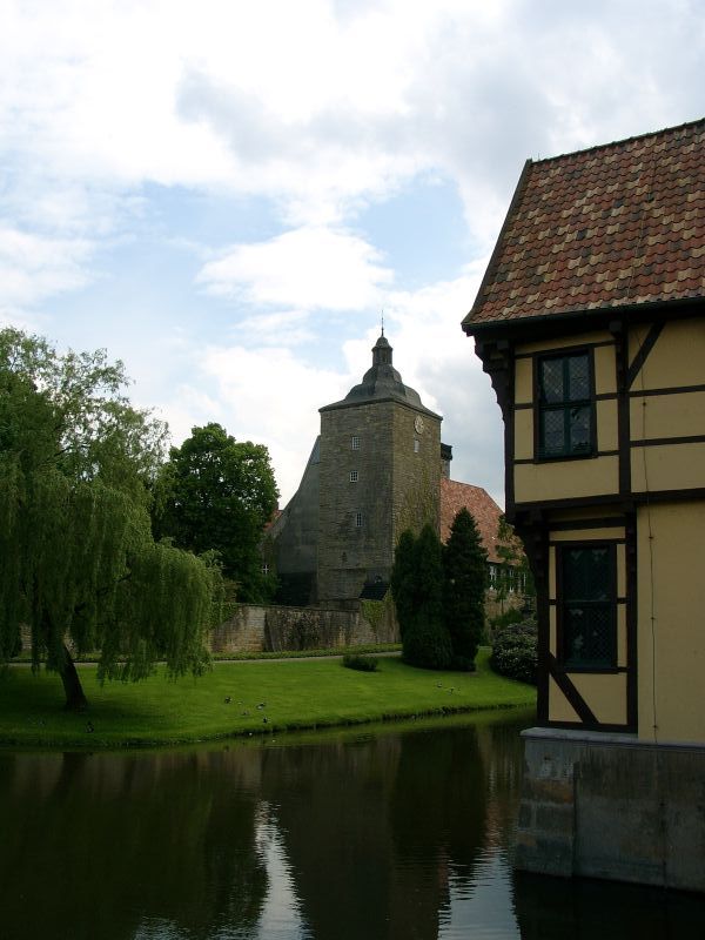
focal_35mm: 34
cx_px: 352
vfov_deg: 54.0
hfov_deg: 41.8
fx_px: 923
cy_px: 470
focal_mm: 7.13
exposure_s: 1/885
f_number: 4
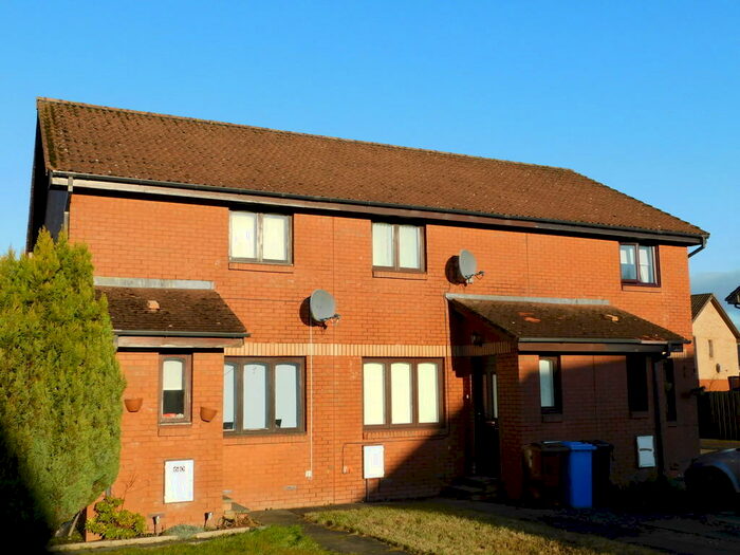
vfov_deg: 39.7
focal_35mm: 36
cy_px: 278
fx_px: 770
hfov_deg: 51.4
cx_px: 370
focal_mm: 6.3
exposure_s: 1/800
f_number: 3.5
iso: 125
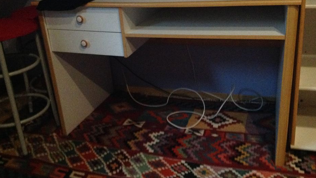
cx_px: 161
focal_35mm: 41
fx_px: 343
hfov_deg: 49.4
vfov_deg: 28.9
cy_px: 69
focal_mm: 4.28
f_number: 2.4
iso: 800
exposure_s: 1/15
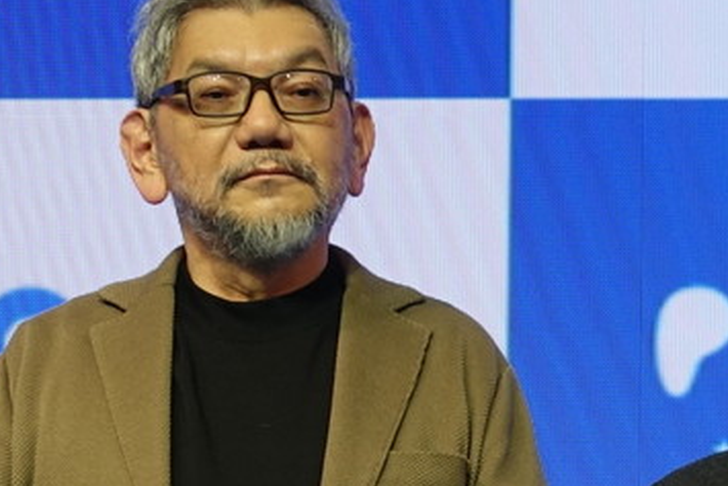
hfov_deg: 7.0
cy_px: 906
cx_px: 1612
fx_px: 5644
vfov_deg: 4.9
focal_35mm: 279
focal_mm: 18.21
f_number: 3.2
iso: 125
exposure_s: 1/50
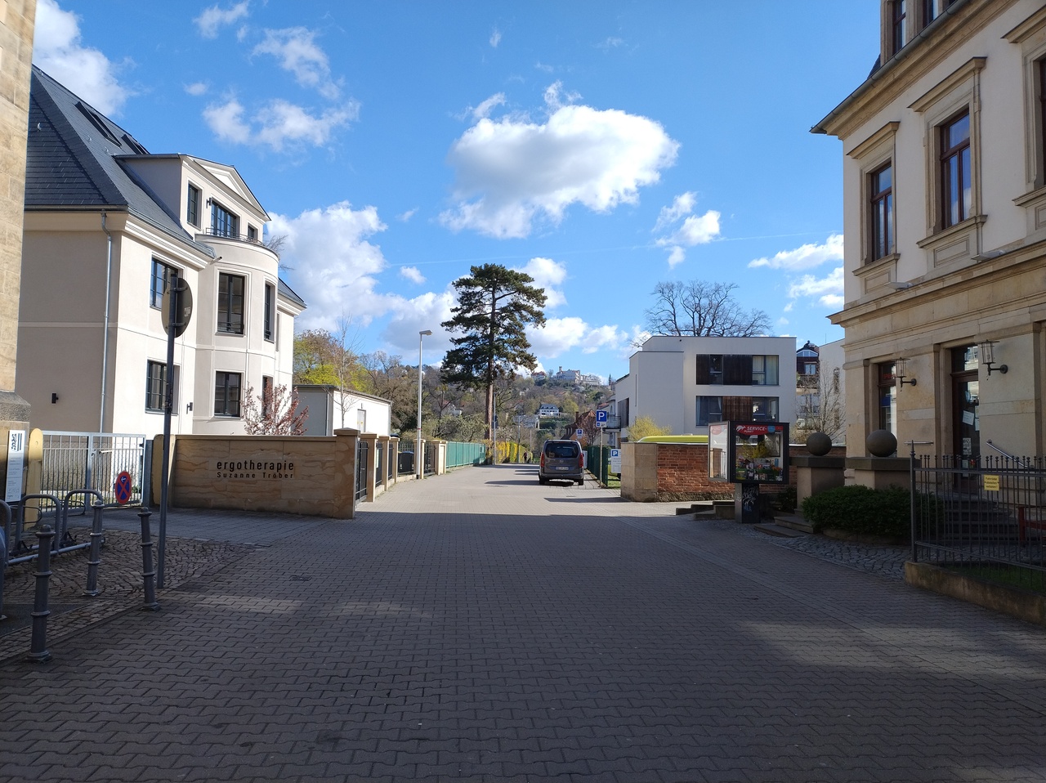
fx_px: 755
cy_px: 392
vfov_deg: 54.8
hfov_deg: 69.4
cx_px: 523
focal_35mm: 25
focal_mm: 4.71
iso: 100
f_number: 1.7
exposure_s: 1/577
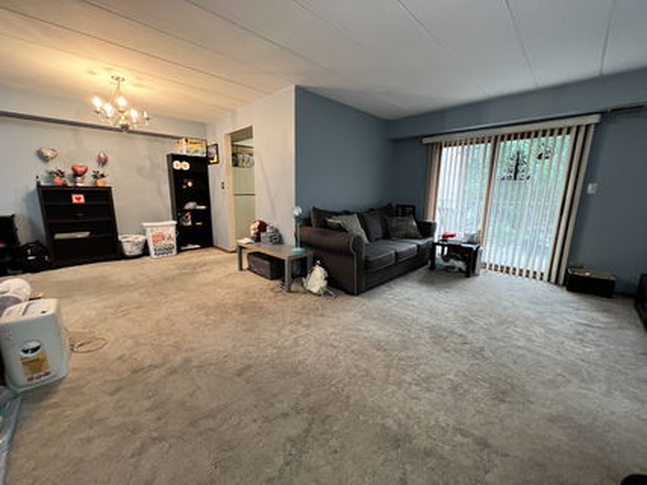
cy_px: 242
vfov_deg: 89.9
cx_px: 324
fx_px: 243
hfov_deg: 106.2
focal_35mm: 13
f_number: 1.8
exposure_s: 1/60
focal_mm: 1.57
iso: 640
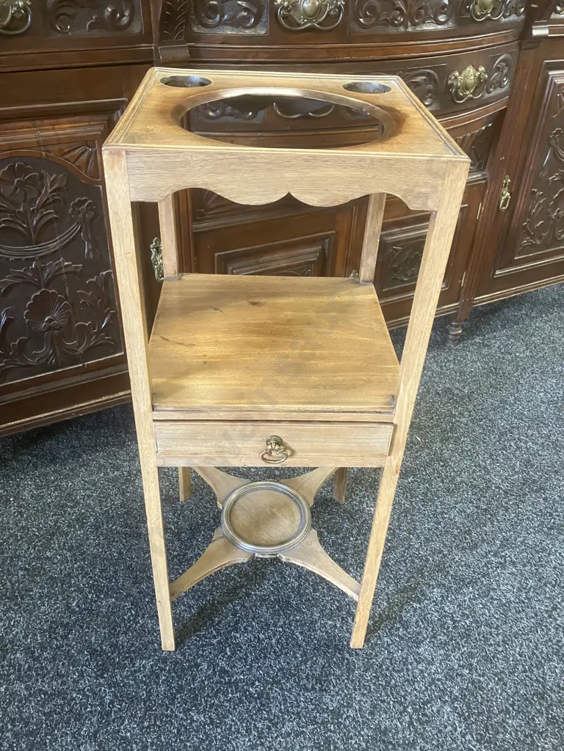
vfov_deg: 63.4
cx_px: 282
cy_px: 376
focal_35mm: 28
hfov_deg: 49.7
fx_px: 608
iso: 400
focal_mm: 3.99
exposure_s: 1/33
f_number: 1.8
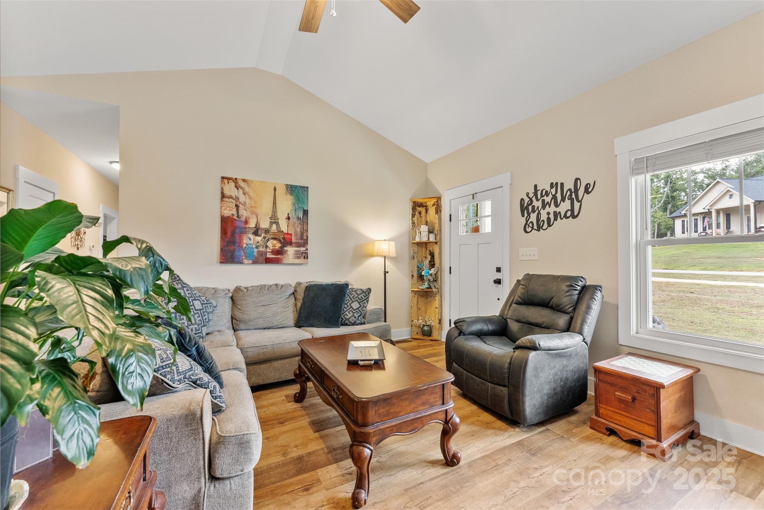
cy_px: 255
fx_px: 297
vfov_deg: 81.2
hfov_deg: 104.2
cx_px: 382
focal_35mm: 14
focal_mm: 14
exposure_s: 1/5
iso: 1600
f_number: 9
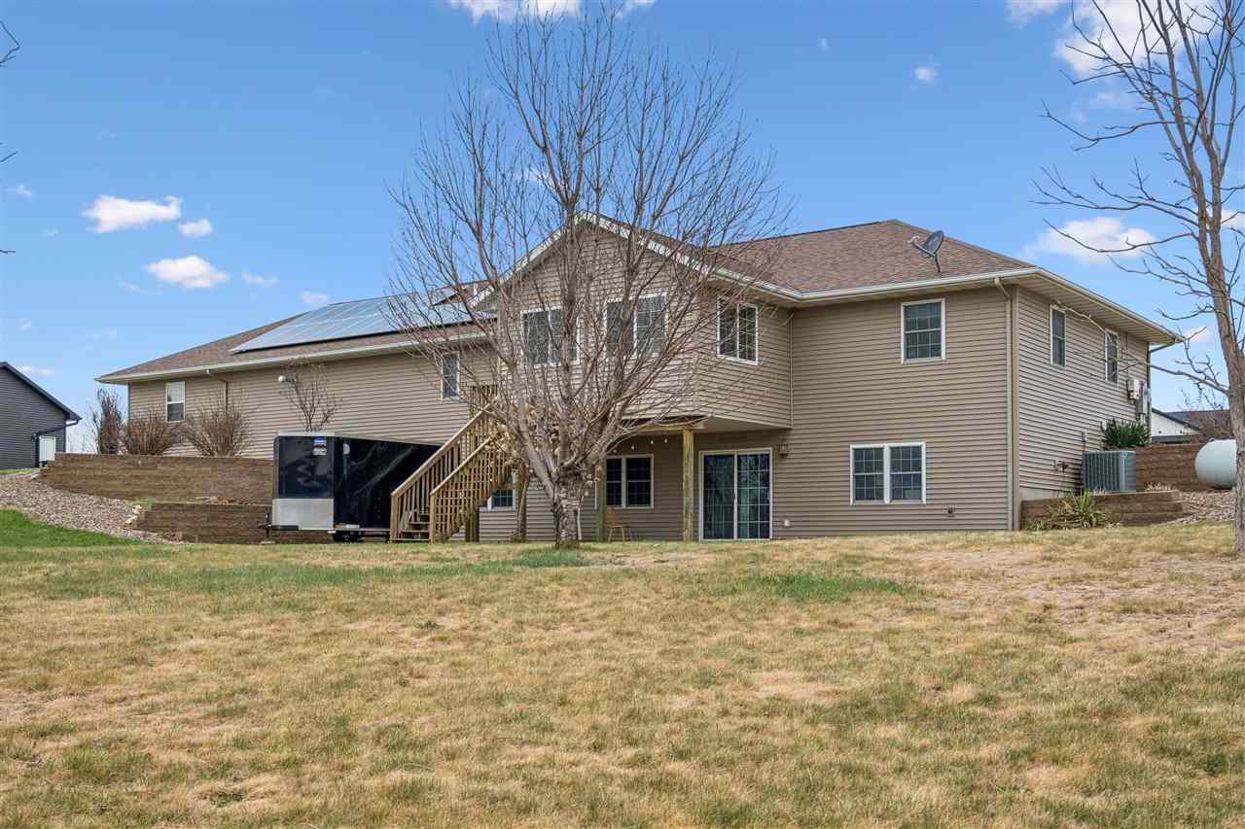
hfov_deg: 49.6
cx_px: 622
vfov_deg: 34.2
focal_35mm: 39
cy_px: 414
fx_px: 1348
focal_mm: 26
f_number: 9
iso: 400
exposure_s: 1/640
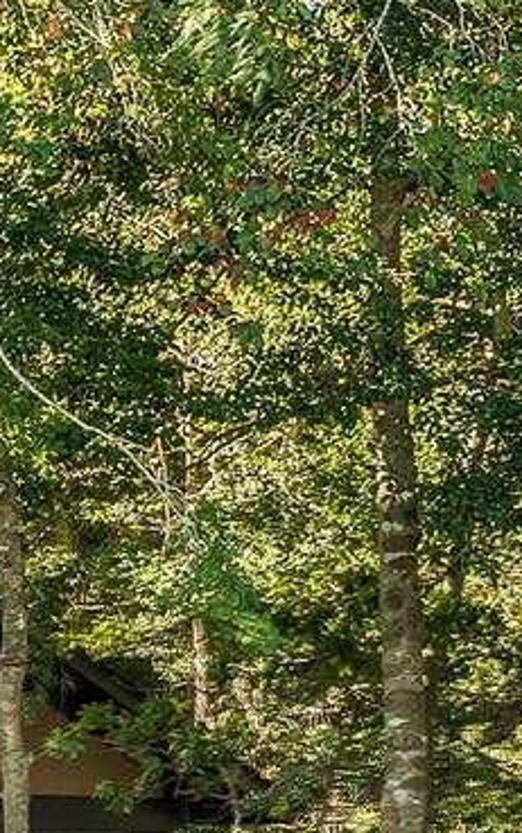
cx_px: -459
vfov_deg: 14.5
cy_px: 879
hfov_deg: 8.9
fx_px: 3206
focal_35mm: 141
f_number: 4
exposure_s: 1/5
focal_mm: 12.29
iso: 100
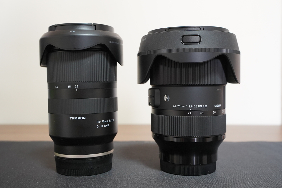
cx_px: 141
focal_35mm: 42
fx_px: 329
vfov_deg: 31.9
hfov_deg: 46.4
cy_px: 94
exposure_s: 1/25
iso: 1250
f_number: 5
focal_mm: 28
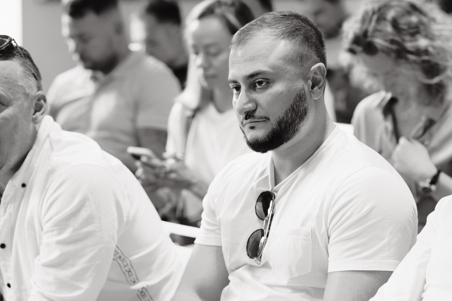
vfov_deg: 10.7
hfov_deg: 16.0
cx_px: 226
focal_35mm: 128
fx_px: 1607
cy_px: 150
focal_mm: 85
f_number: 2.5
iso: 2000
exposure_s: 1/125
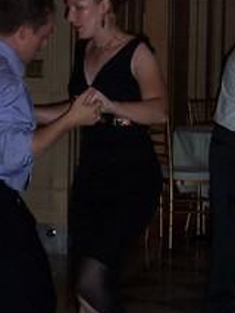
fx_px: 1546
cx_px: 93
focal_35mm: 171
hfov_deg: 8.7
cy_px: 166
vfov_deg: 11.6
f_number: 3.4
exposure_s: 1/60
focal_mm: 8.6
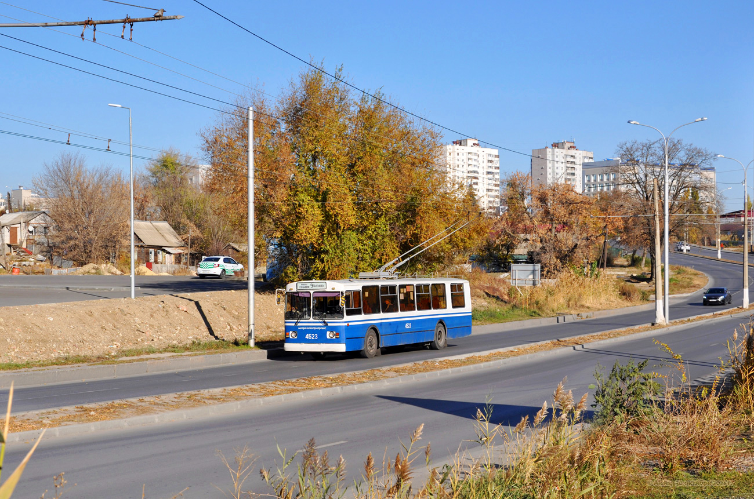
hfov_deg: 35.1
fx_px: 1191
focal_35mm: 57
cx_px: 377
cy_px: 250
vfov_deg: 23.7
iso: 200
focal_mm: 38
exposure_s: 1/640
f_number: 9
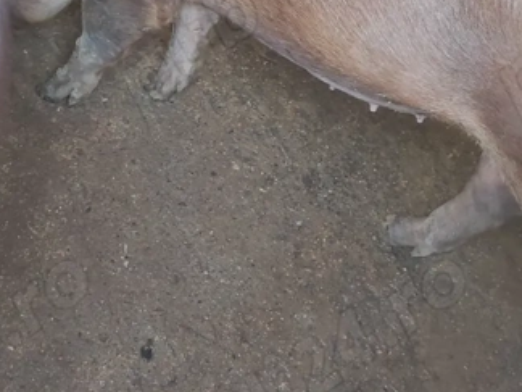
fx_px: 1071
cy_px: 5
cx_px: 103
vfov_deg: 20.1
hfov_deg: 26.9
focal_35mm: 71
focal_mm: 6.19
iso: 1250
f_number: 1.65
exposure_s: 1/25
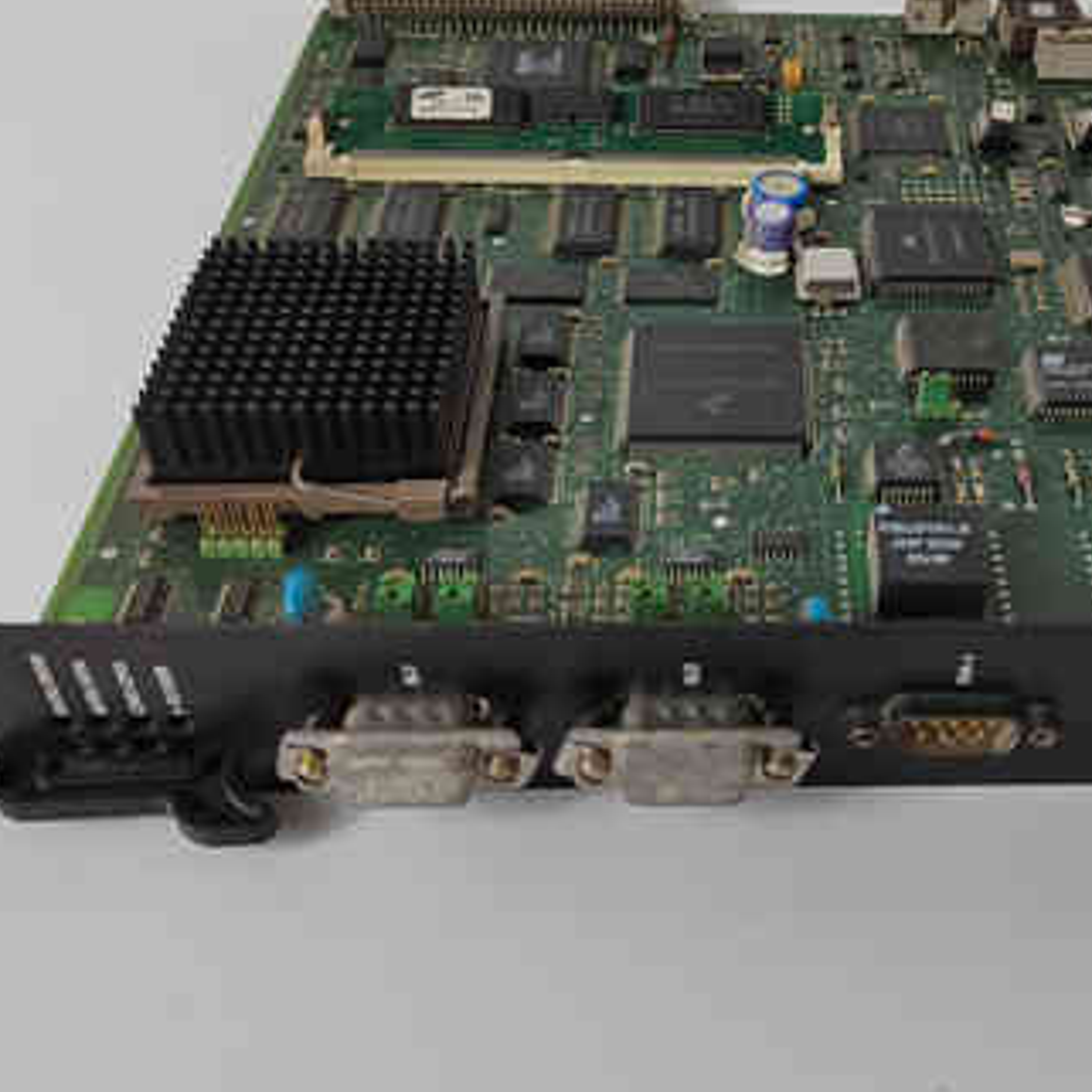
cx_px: 779
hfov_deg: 42.9
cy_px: 398
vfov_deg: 43.5
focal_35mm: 38
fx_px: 1356
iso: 550
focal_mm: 5.52
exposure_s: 1/100
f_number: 1.9
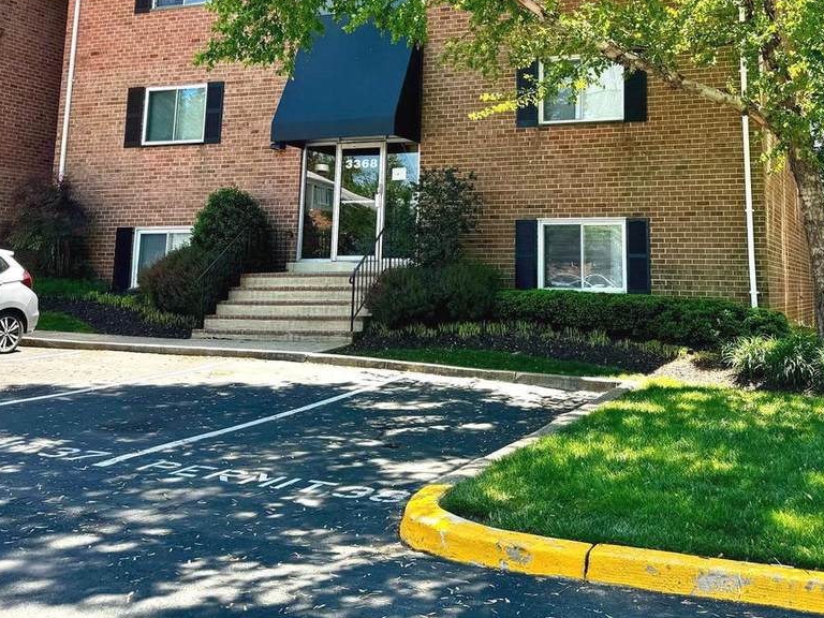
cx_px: 510
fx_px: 952
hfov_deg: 46.4
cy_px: 105
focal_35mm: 40
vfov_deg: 34.6
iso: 80
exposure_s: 1/812
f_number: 1.78
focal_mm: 6.76
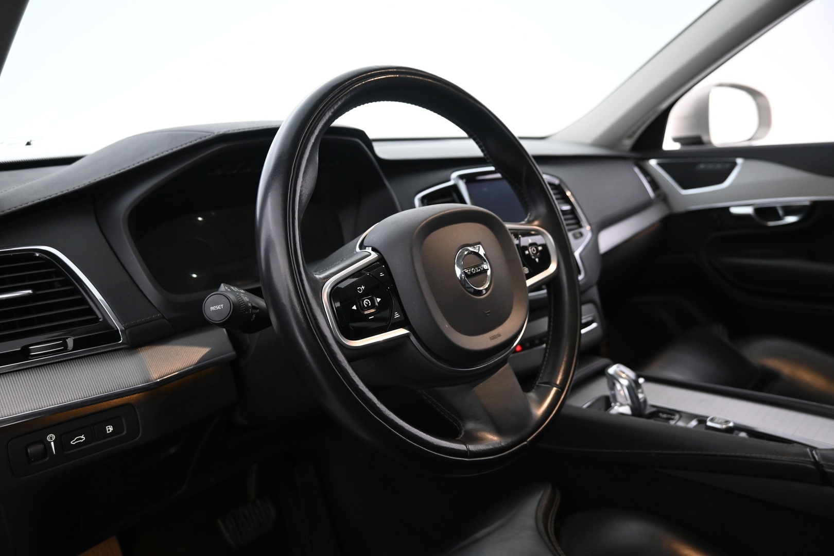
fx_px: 556
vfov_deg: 53.1
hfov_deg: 73.7
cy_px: 278
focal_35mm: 24
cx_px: 417
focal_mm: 16
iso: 1600
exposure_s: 1/25
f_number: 3.5
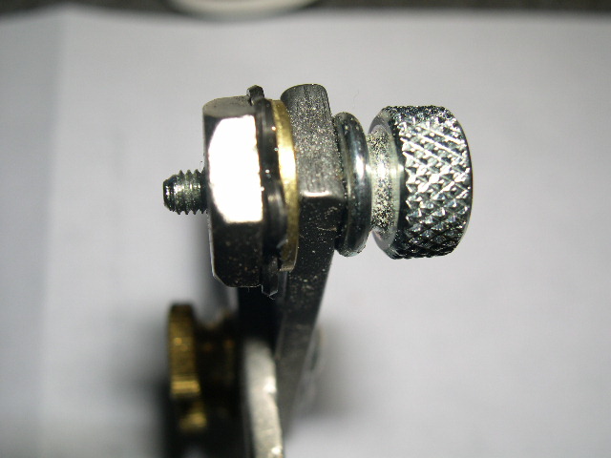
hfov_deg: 49.0
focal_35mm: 38
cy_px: 229
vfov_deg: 37.7
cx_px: 306
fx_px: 671
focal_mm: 8
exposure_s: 1/60
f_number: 7.6
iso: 100
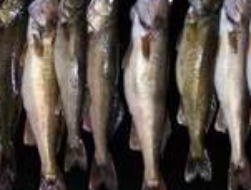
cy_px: 38
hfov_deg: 17.7
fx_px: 807
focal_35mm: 111
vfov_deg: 13.3
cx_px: 148
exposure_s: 1/65.1
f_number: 3.2
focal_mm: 7.1
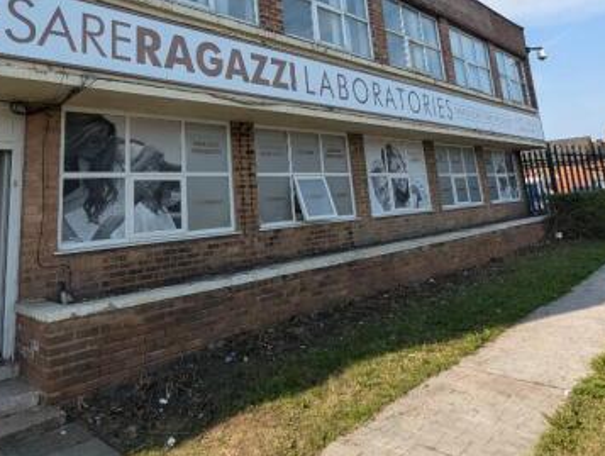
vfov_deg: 50.3
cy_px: 97
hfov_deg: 66.1
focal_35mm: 26
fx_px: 455
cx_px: 222
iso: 50
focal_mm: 2.35
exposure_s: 1/1070
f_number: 2.2
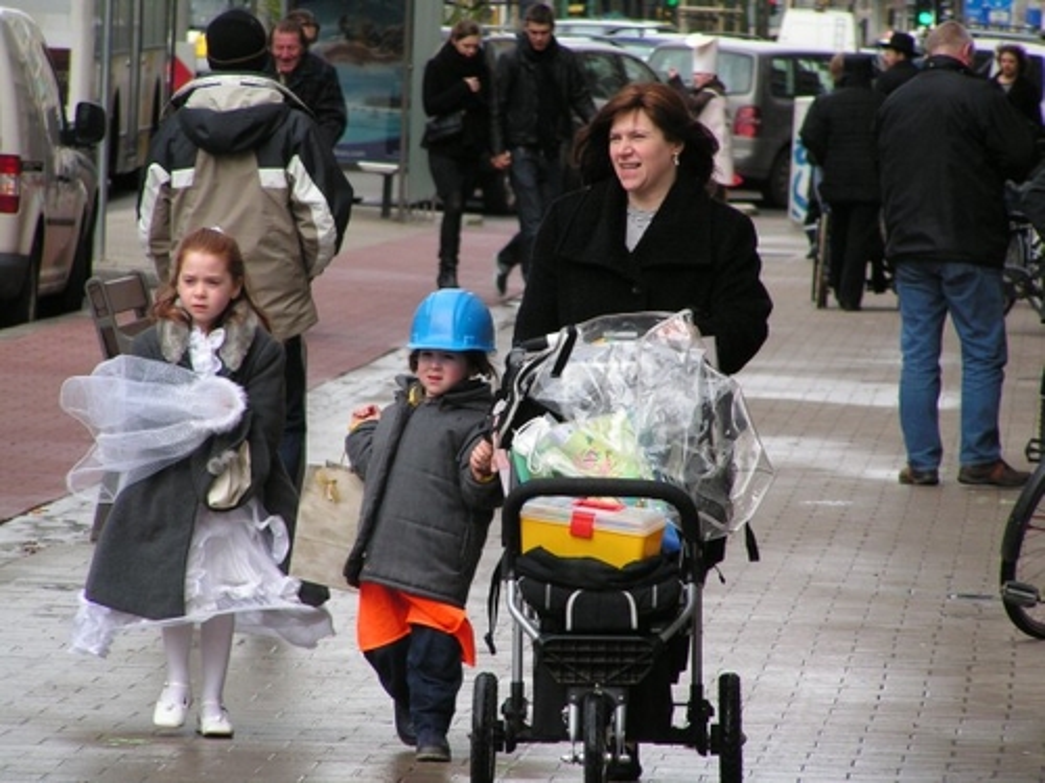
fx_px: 11472
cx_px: 522
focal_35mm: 380
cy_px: 392
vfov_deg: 3.9
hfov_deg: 5.2
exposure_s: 1/500
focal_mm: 63
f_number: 3.7
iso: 80
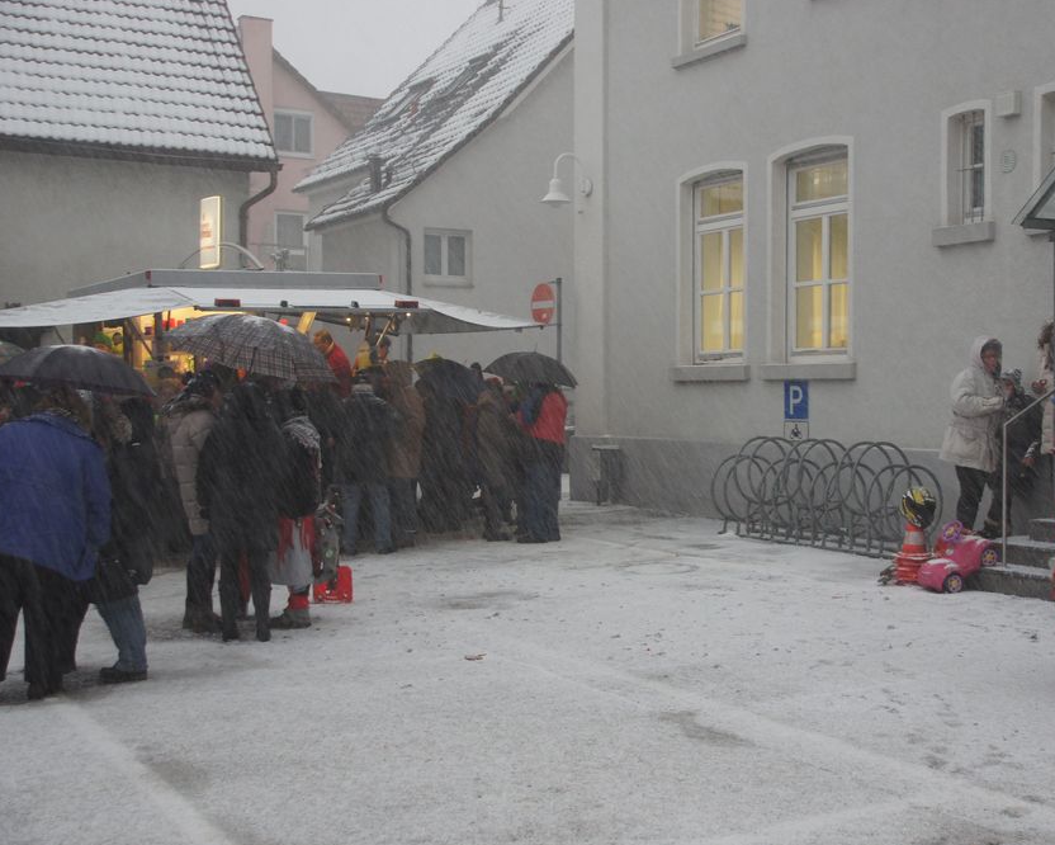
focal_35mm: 45
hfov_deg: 40.9
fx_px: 1405
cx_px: 639
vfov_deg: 33.4
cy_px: 423
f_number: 4
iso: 500
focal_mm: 26
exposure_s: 1/50
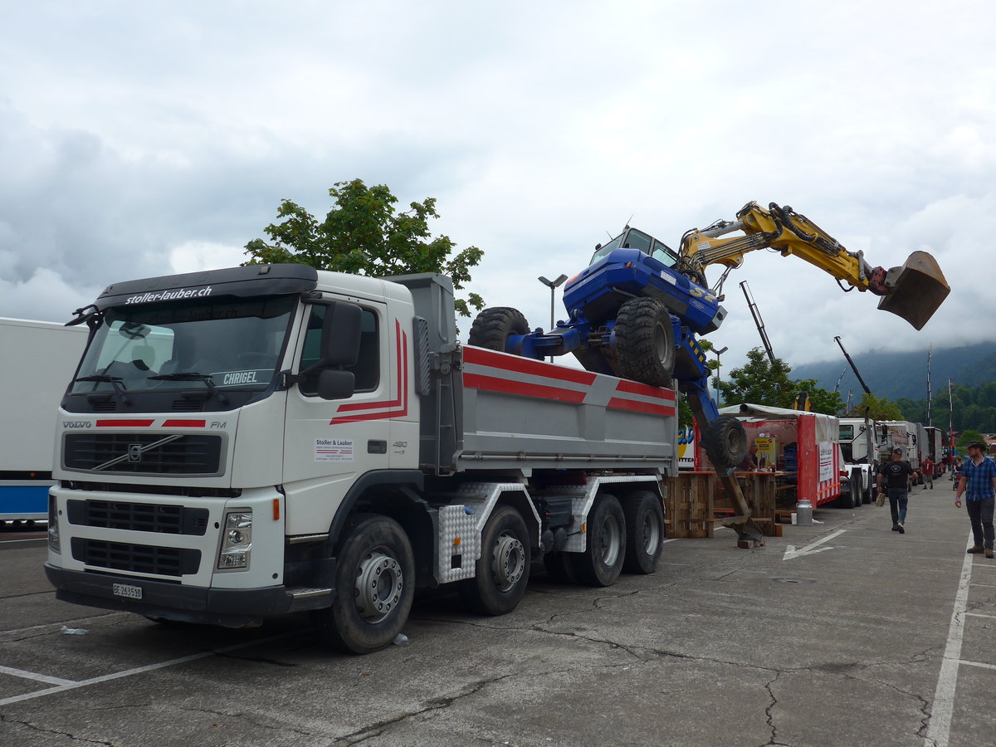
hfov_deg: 58.4
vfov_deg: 45.4
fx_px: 892
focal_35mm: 31
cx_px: 498
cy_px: 374
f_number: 2.8
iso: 80
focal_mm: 6.5
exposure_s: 1/1000
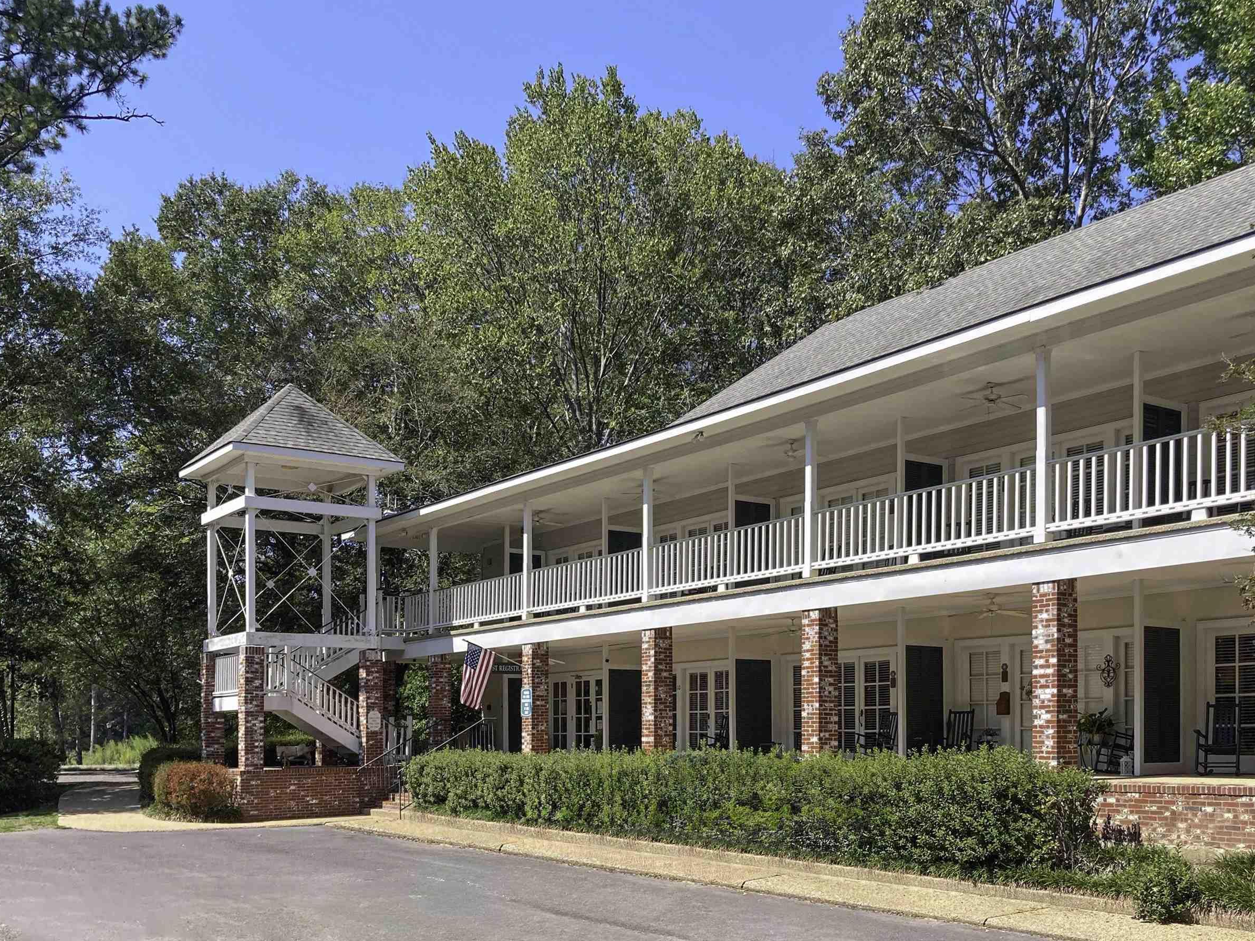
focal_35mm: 36
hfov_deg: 51.3
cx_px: 678
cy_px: 555
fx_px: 1305
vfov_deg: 39.5
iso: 20
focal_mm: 3.99
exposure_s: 1/1250
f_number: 1.8
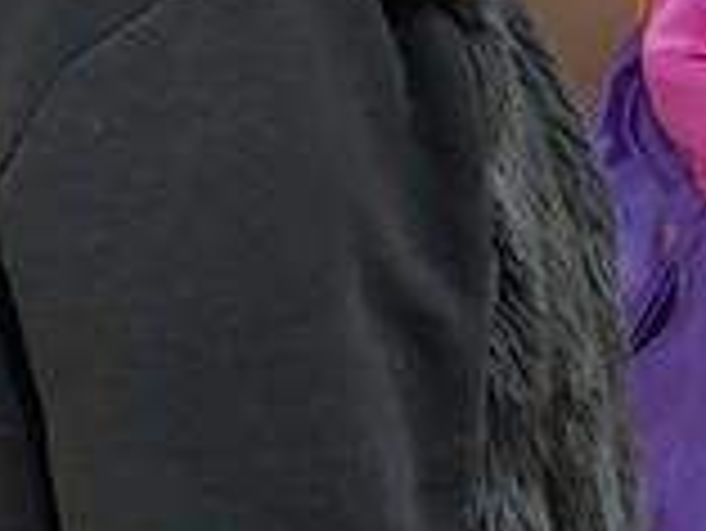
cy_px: -202
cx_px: 1084
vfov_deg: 7.4
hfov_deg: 9.6
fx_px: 4062
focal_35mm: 199
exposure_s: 1/24
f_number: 1.5
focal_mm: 4.23
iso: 200
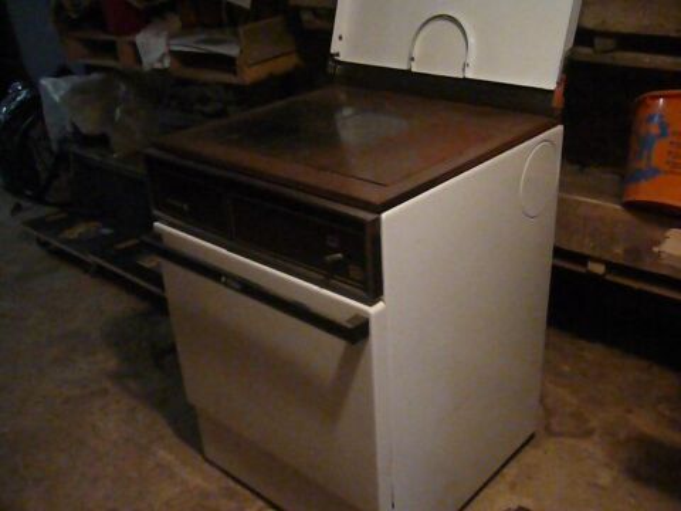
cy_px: 256
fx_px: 689
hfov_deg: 52.6
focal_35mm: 35
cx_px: 340
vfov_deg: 40.7
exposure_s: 1/30
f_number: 2.8
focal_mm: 5.8
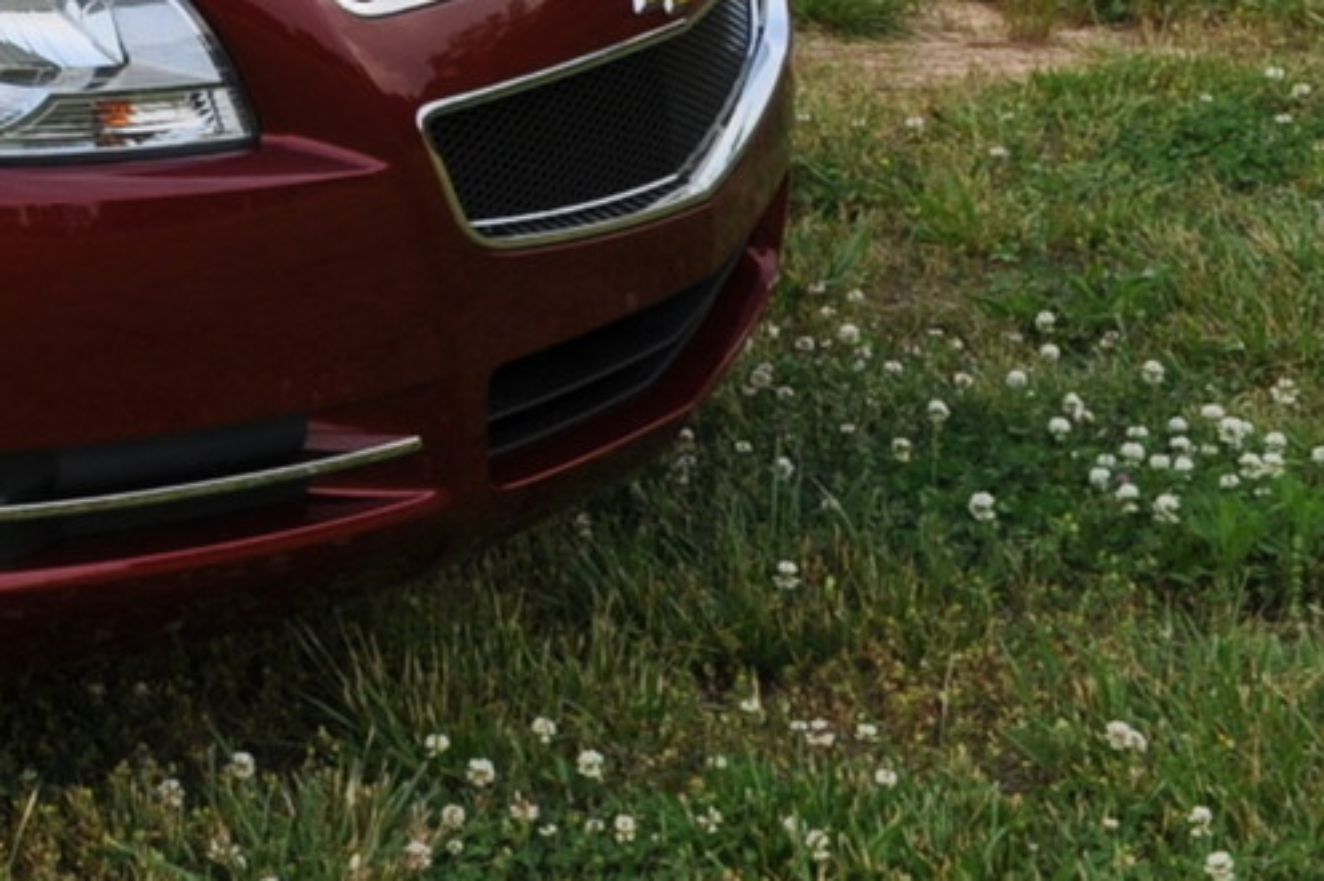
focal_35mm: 136
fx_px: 4998
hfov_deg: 13.8
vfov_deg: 9.4
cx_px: -896
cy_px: -913
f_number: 9
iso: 200
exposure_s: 1/100
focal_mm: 18
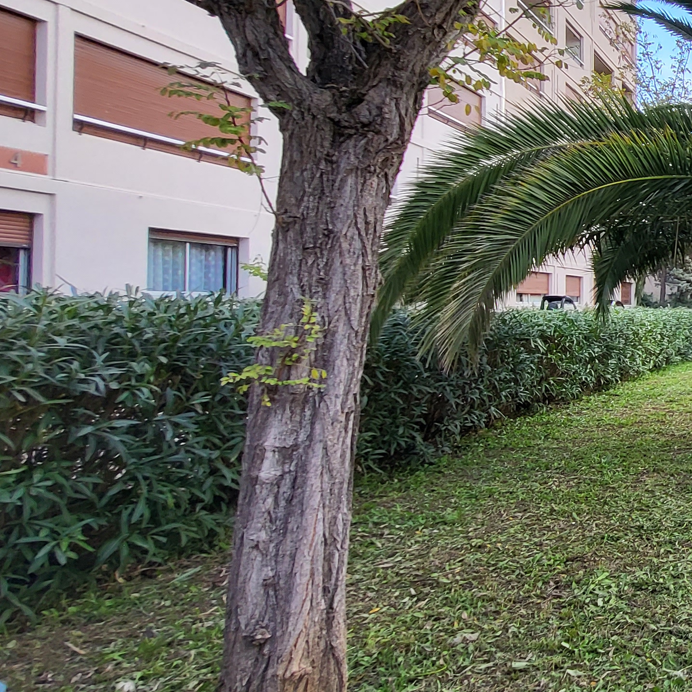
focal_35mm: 32
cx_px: 918
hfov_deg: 34.4
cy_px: 288
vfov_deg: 50.9
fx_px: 724
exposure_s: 1/149
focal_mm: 1.74
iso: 32
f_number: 2.2
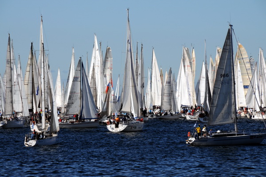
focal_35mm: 300
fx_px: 2215
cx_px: 133
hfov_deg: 6.9
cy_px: 88
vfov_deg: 4.6
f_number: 13
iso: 200
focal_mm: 200
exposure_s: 1/640
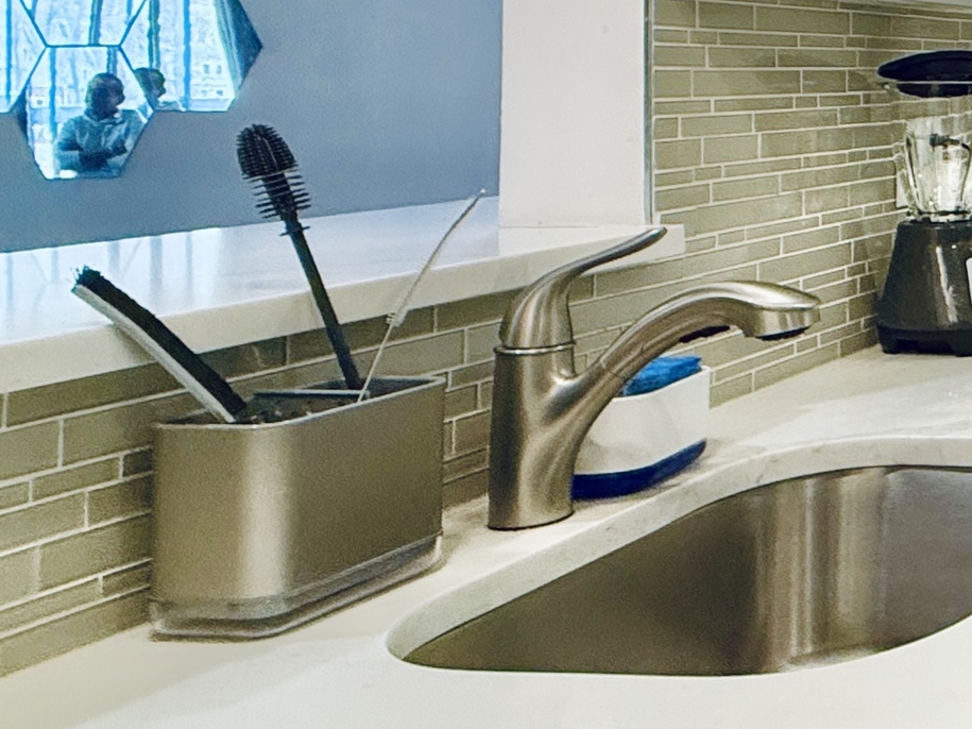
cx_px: 1533
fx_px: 1320
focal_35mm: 47
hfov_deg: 26.2
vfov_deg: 29.4
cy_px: 48
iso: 250
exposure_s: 1/120
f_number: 2.2
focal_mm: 2.22
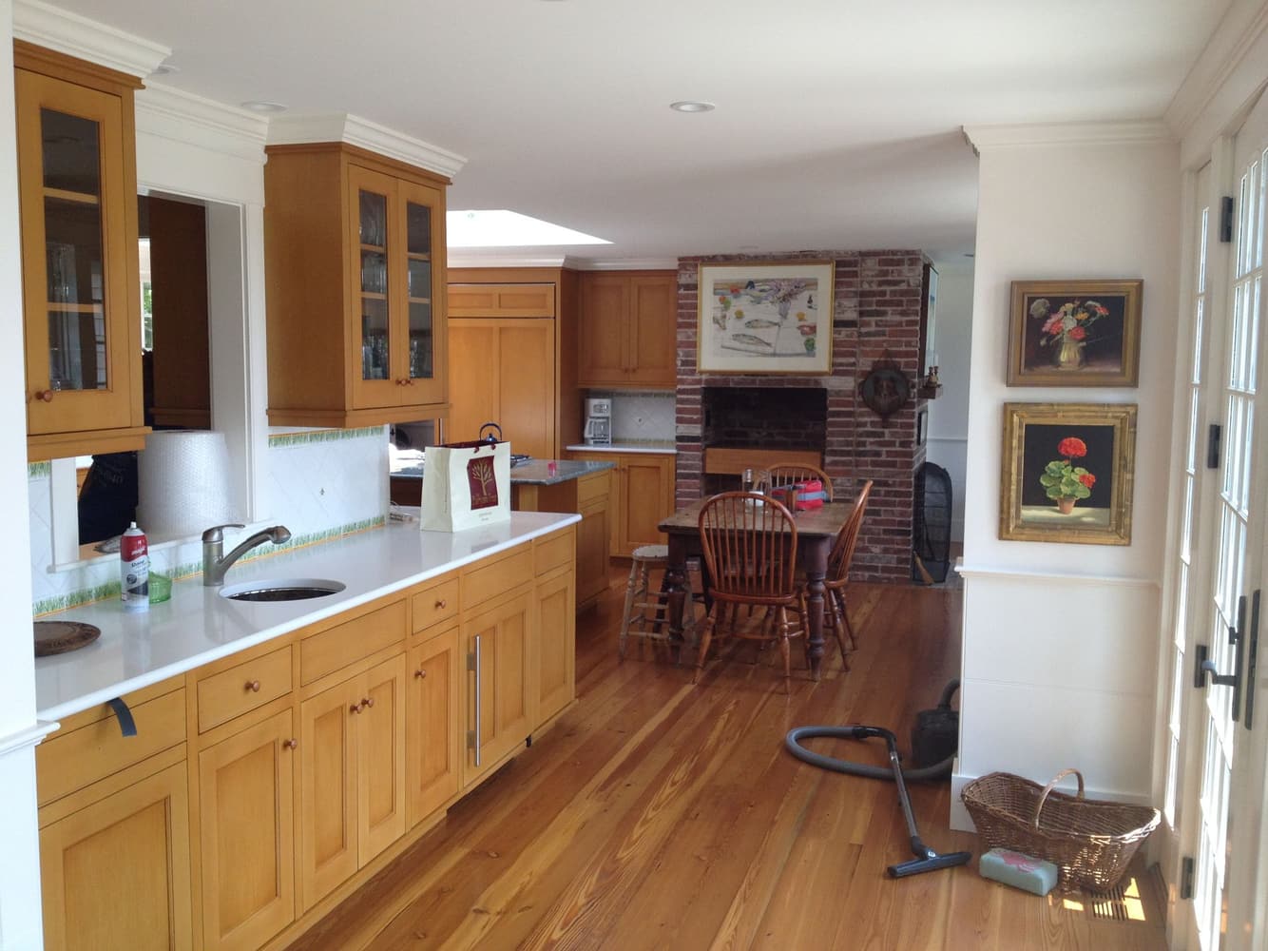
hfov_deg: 52.6
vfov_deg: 40.7
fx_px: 1282
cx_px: 634
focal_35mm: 35
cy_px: 476
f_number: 2.4
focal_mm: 4.28
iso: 100
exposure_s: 1/120
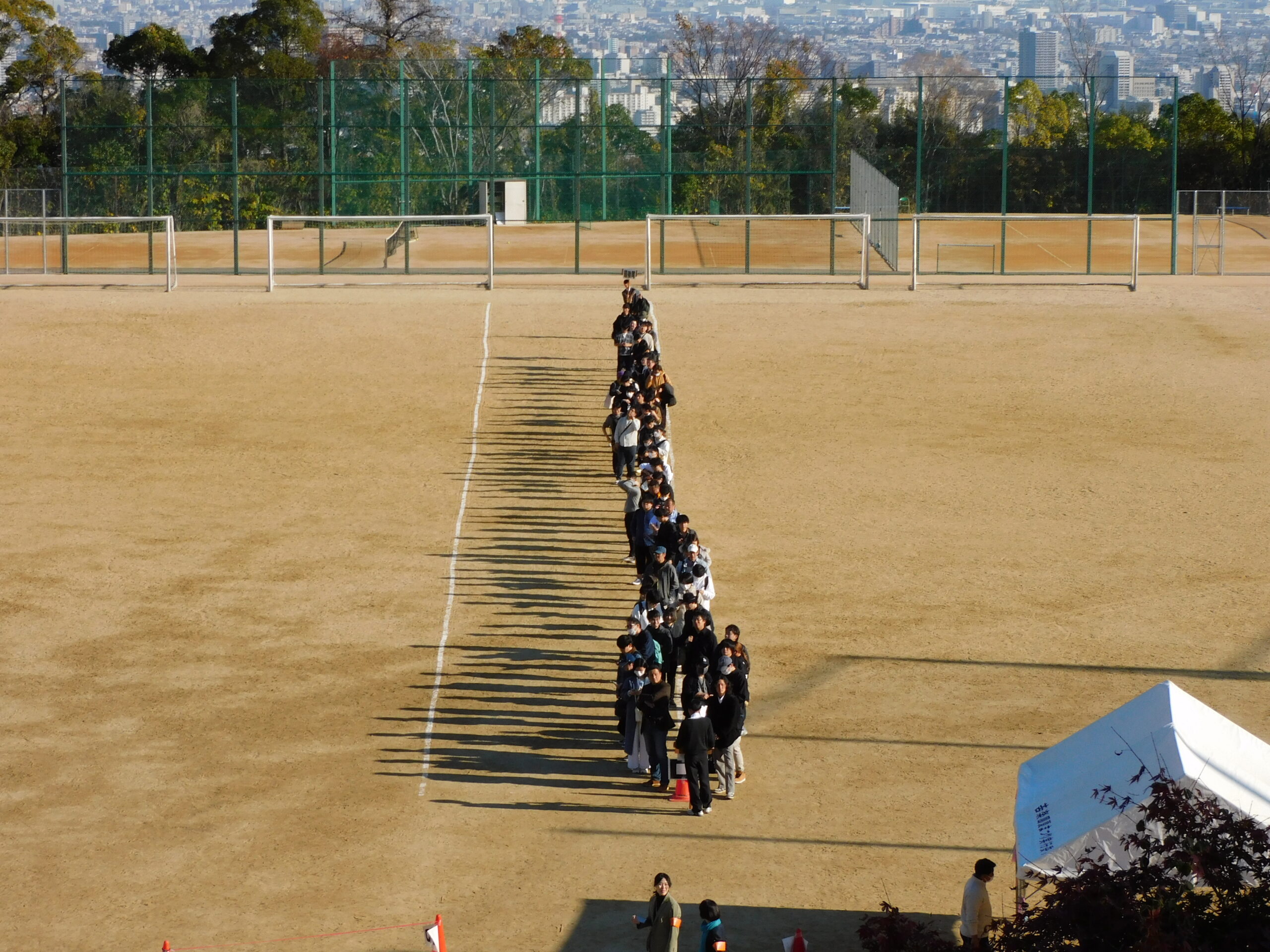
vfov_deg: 14.1
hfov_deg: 18.7
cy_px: 476
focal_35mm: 105
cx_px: 635
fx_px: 3852
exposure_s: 1/800
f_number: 4.8
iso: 125
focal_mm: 18.8
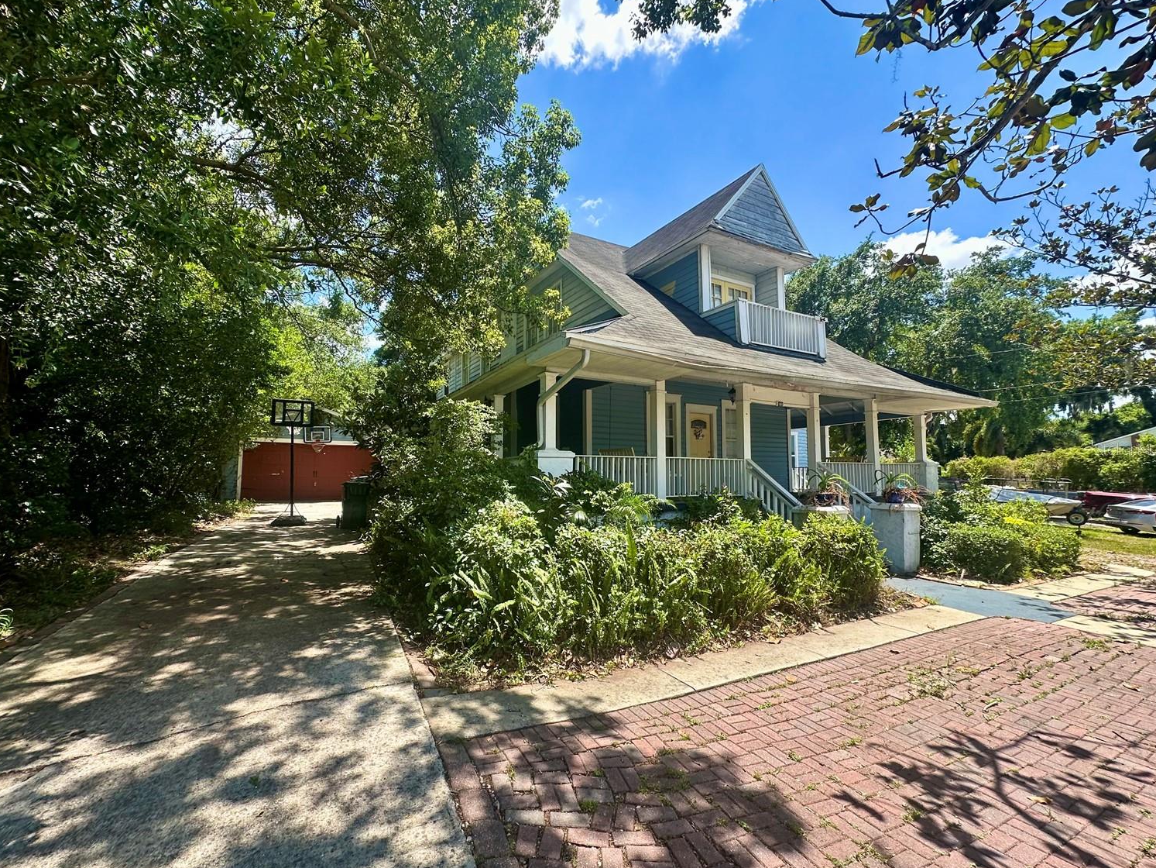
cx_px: 548
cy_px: 449
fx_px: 501
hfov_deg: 98.1
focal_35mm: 15
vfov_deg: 81.7
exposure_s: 1/487
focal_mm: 2.22
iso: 40
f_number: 2.2
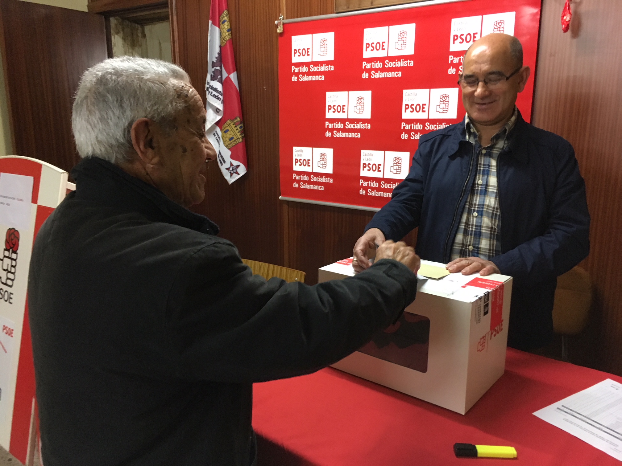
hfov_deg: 61.7
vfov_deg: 48.2
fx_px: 521
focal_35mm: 29
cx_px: 311
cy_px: 233
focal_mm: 4.15
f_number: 2.2
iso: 200
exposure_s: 1/20
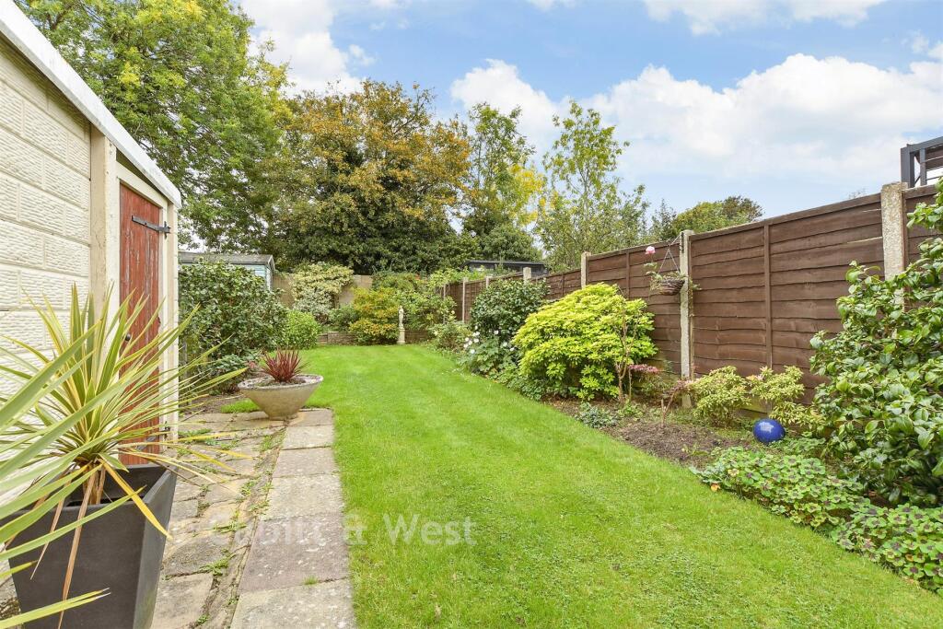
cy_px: 314
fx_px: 445
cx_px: 472
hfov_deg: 93.3
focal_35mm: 17
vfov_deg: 70.5
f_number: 8
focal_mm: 11.5
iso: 160
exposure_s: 1/30
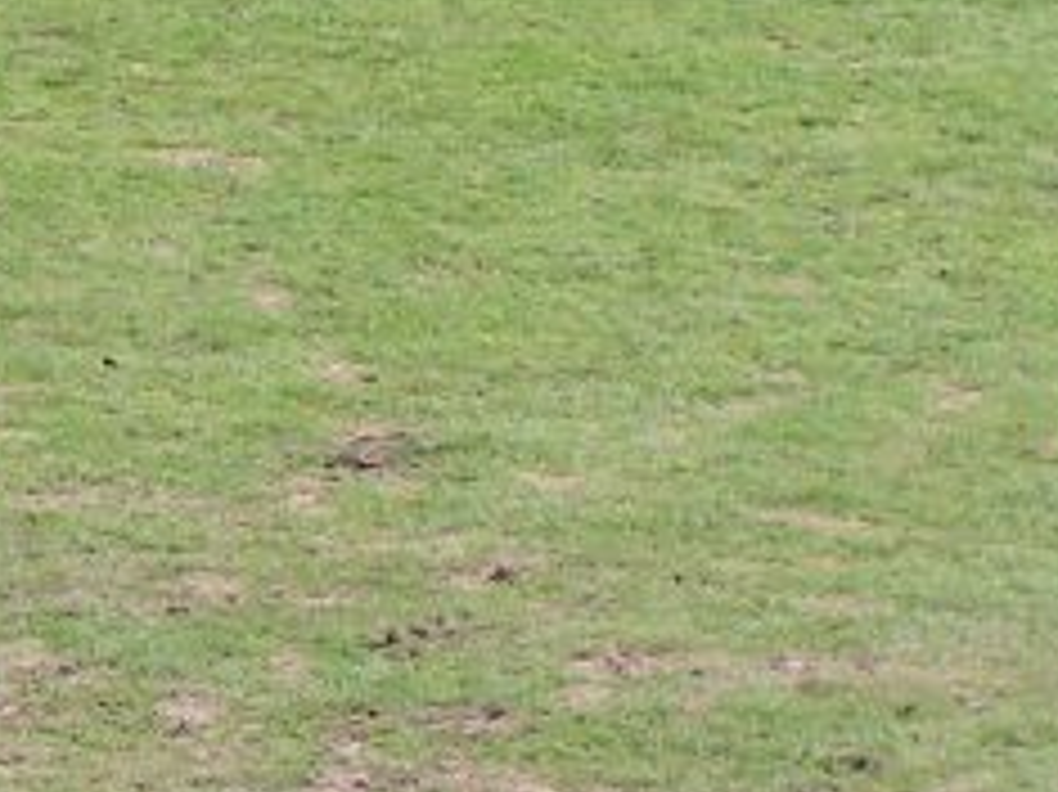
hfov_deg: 5.3
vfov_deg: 4.0
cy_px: -212
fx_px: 11242
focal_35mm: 368
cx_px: -711
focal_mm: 16.6
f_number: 4.5
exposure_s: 1/100
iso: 50
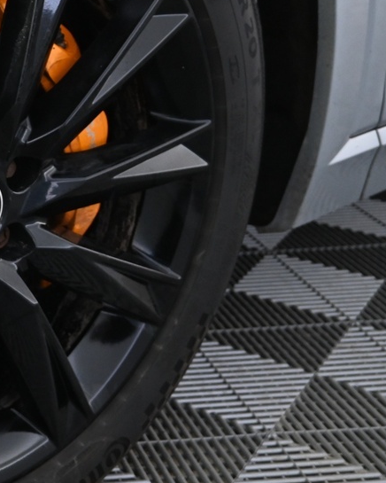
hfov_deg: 19.7
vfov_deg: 28.2
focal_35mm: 67
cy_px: 167
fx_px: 957
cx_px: -201
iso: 800
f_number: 3.5
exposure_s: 1/25
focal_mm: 16
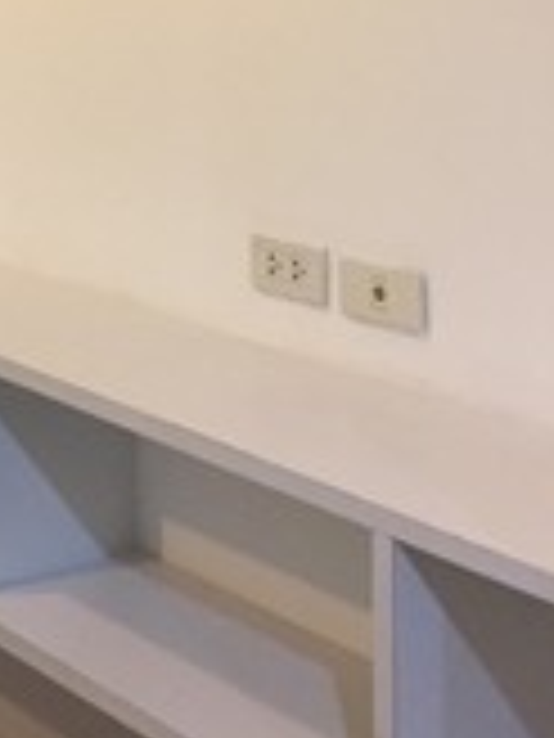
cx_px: -140
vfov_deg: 22.1
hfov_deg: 16.5
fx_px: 1814
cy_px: -18
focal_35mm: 85
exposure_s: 1/33
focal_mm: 4.15
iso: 200
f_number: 2.2
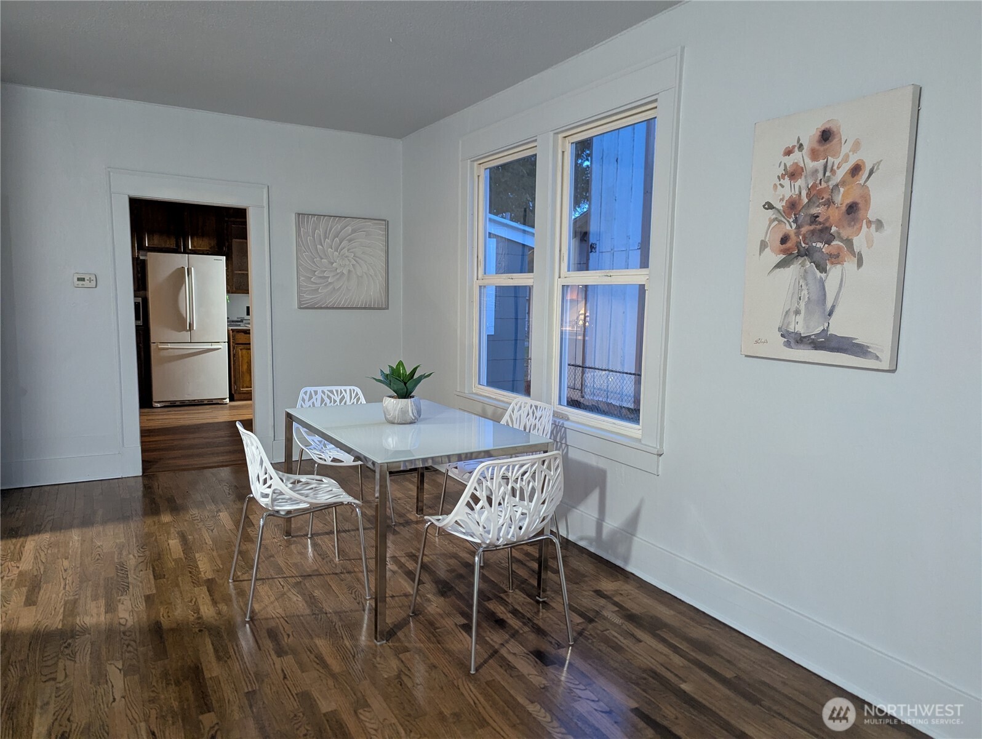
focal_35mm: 24
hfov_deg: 71.5
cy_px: 370
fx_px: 682
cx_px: 491
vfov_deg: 56.9
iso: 1665
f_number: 1.85
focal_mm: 6.81
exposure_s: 1/24
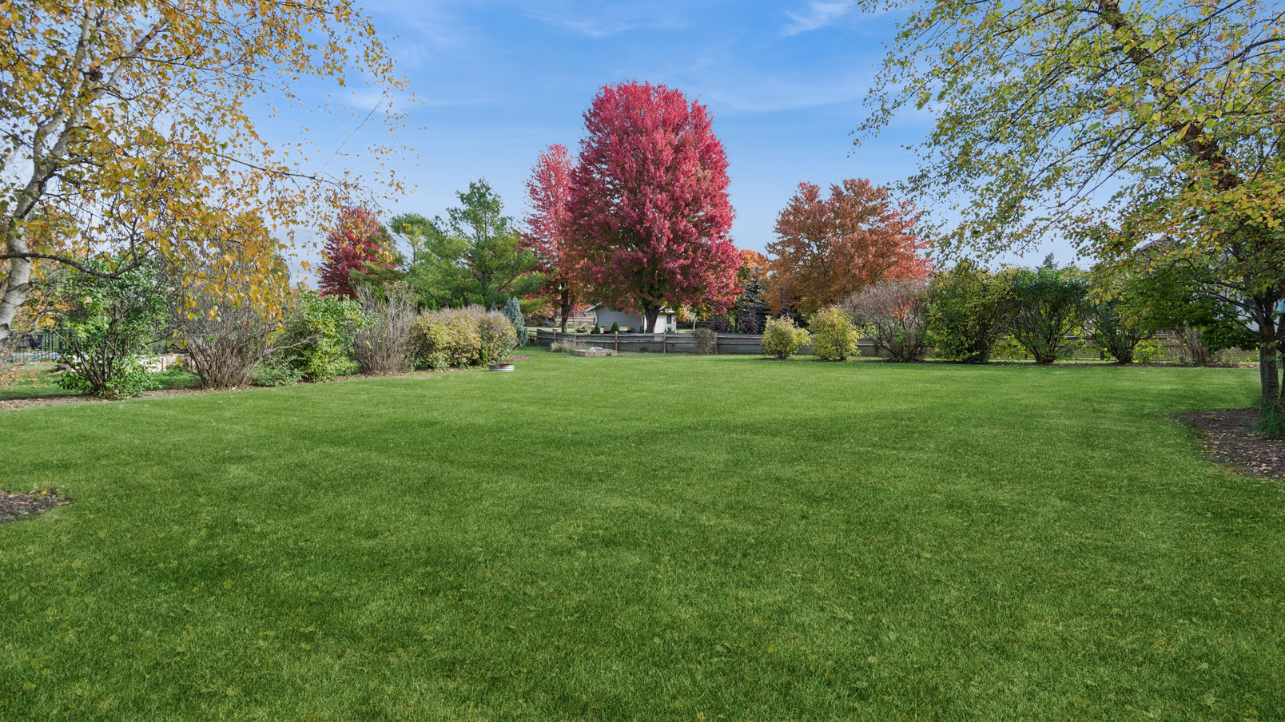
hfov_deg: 89.6
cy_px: 338
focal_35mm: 19
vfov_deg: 58.3
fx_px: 647
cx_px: 645
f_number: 8
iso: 250
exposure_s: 1/125
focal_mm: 12
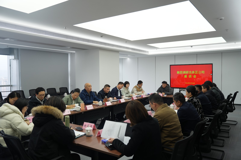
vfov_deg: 44.9
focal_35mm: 29
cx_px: 120
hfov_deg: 63.7
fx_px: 194
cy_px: 80
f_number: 3.2
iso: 100
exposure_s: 1/50
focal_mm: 29
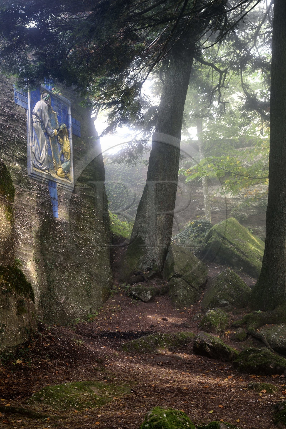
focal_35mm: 58
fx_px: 692
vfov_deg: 34.5
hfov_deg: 23.4
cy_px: 214
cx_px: 143
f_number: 8
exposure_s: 1/20
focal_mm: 58
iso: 400
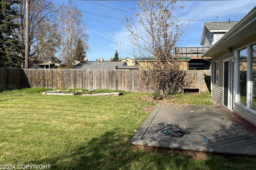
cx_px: 135
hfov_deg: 63.6
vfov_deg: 44.9
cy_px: 74
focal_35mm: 29
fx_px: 206
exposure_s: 1/3831
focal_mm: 5.7
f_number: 1.5
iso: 50
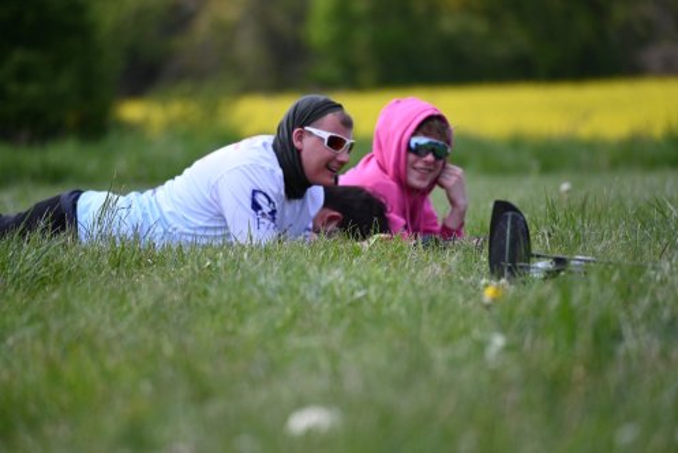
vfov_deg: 3.8
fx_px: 6784
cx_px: 339
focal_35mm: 360
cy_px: 226
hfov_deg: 5.7
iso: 320
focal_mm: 360
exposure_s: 1/800
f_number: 6.3
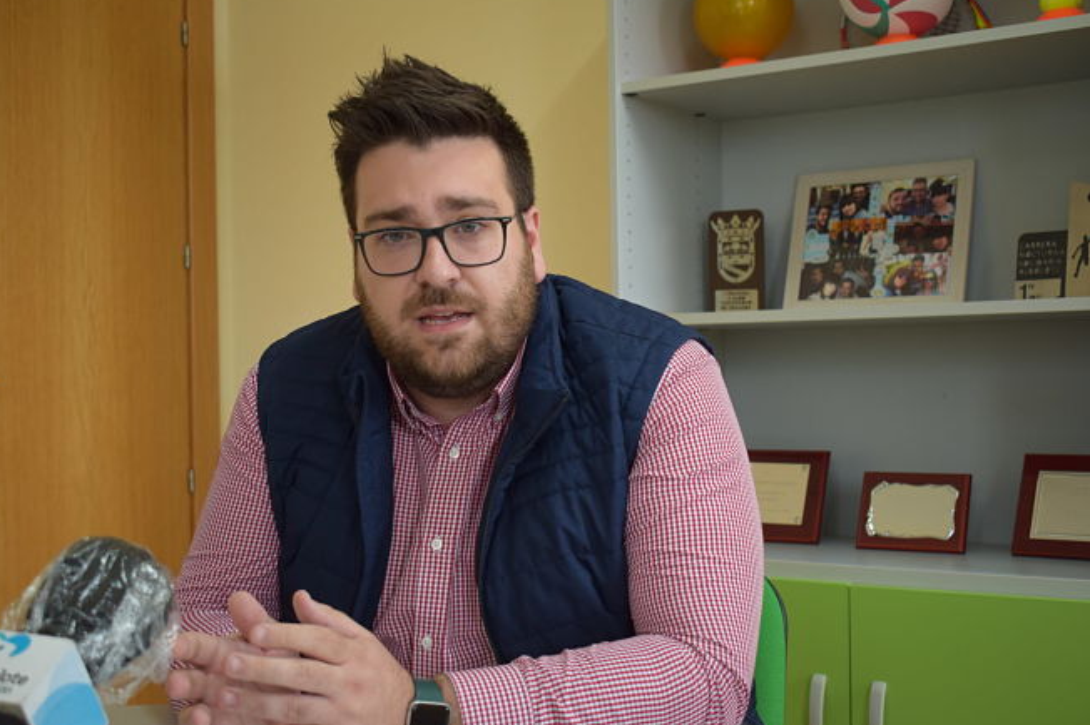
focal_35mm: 48
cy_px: 360
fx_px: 1438
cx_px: 536
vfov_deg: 28.3
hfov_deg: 41.5
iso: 640
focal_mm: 31
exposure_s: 1/60
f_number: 4.2
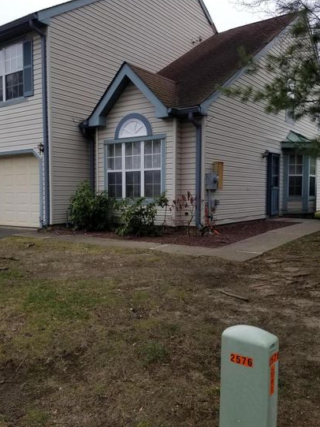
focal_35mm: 32
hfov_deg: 43.9
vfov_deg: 56.8
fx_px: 395
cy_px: 215
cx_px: 129
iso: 50
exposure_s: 1/752
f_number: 1.7
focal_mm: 4.25
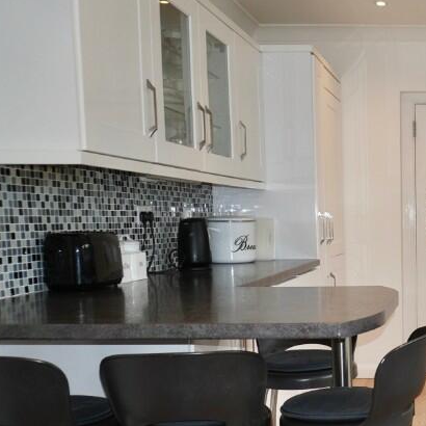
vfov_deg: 33.0
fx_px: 710
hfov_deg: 29.4
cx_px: 491
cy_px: 301
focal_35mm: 51
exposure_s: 1/125
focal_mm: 16
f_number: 3.5
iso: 320
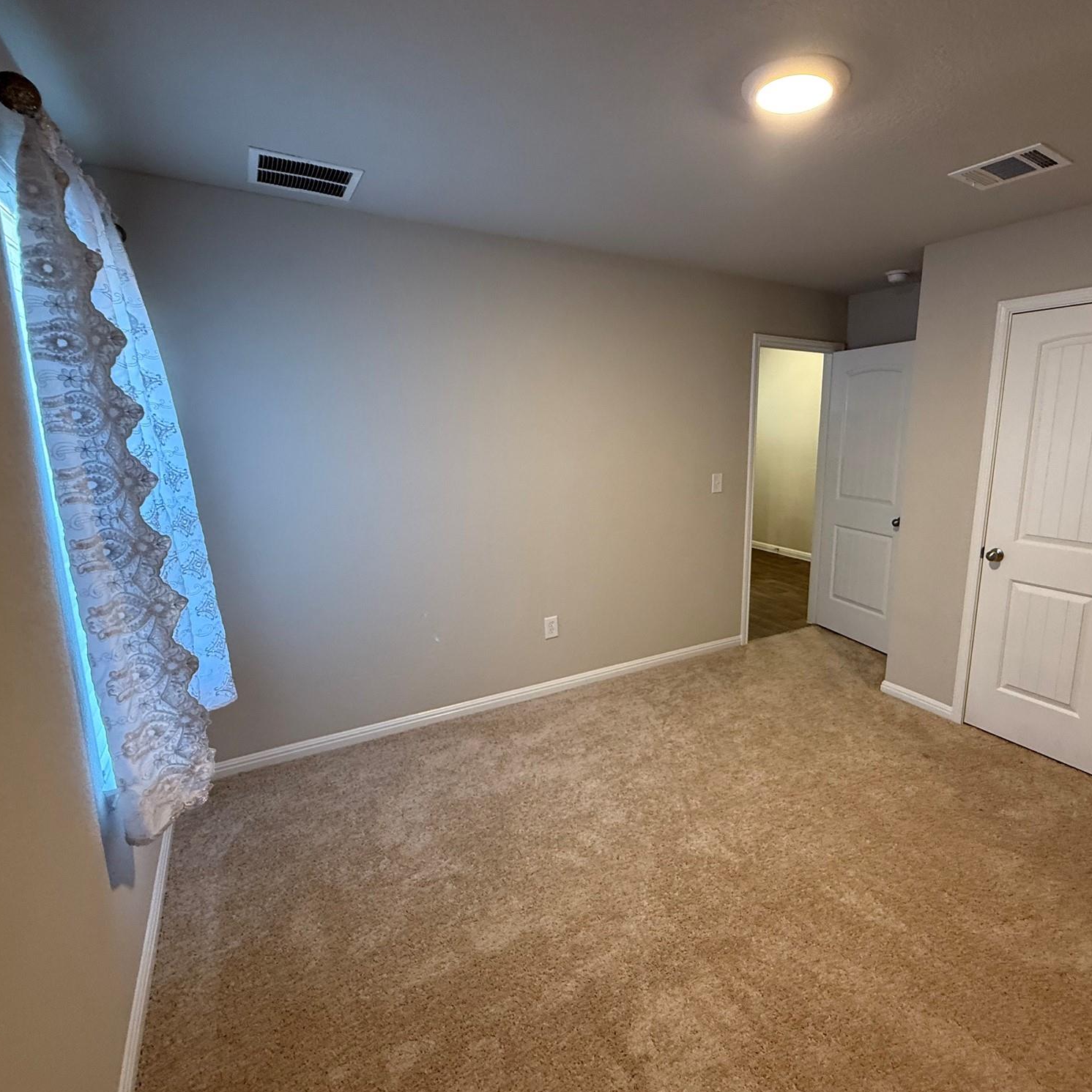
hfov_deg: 83.4
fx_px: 607
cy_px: 539
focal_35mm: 17
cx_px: 625
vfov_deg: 84.0
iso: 250
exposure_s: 1/60
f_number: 2.2
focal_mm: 2.22
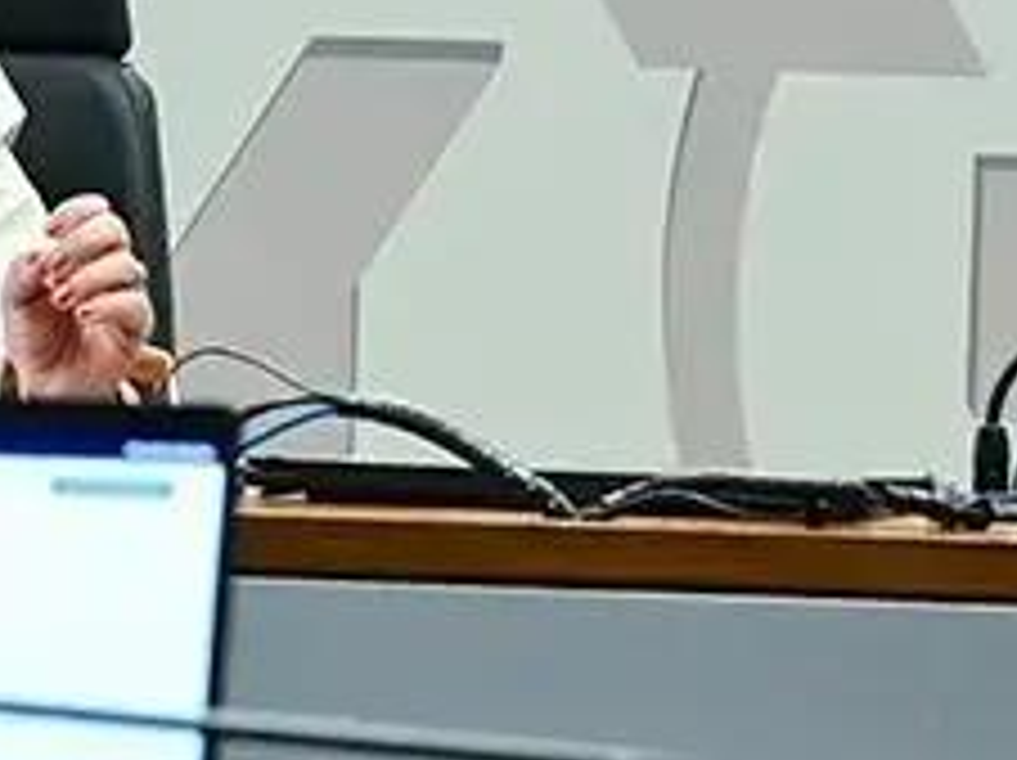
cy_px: 31
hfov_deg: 7.5
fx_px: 7513
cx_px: -752
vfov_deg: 5.8
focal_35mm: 256
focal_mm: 70
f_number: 4
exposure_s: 1/200
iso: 4000
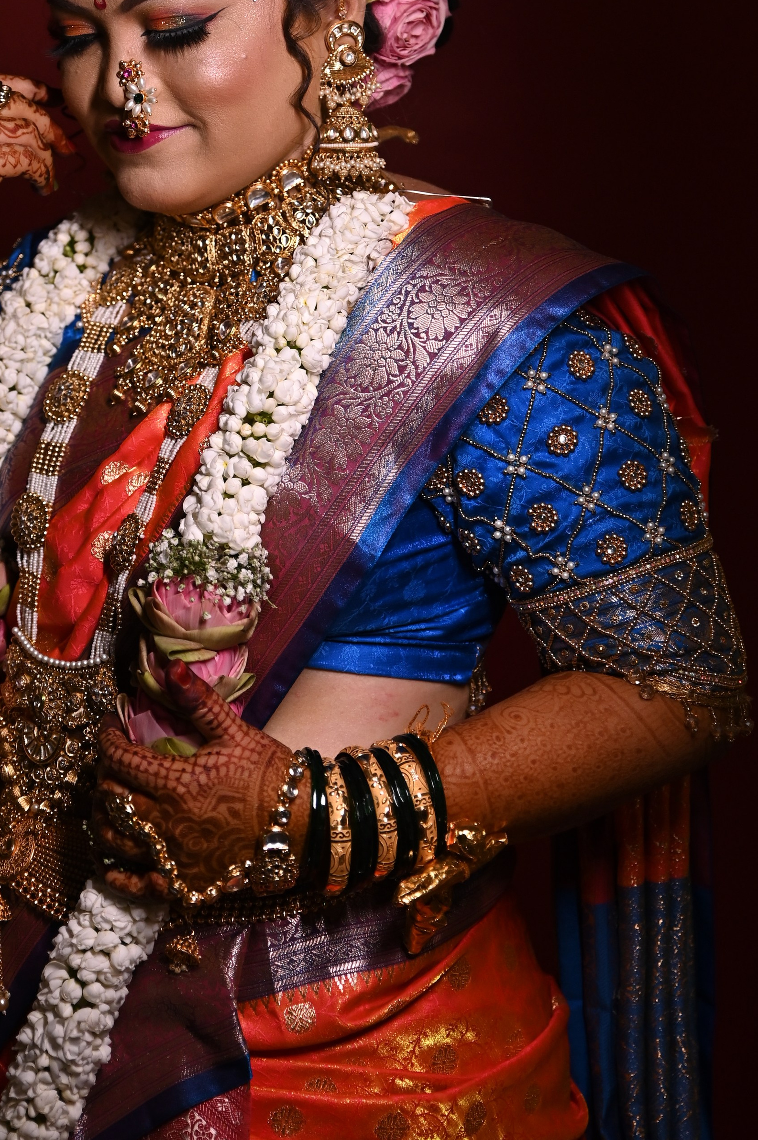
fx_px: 2656
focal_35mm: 84
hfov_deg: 16.2
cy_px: 384
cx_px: 230
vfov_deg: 24.1
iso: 800
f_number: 2.8
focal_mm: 52
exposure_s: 1/200
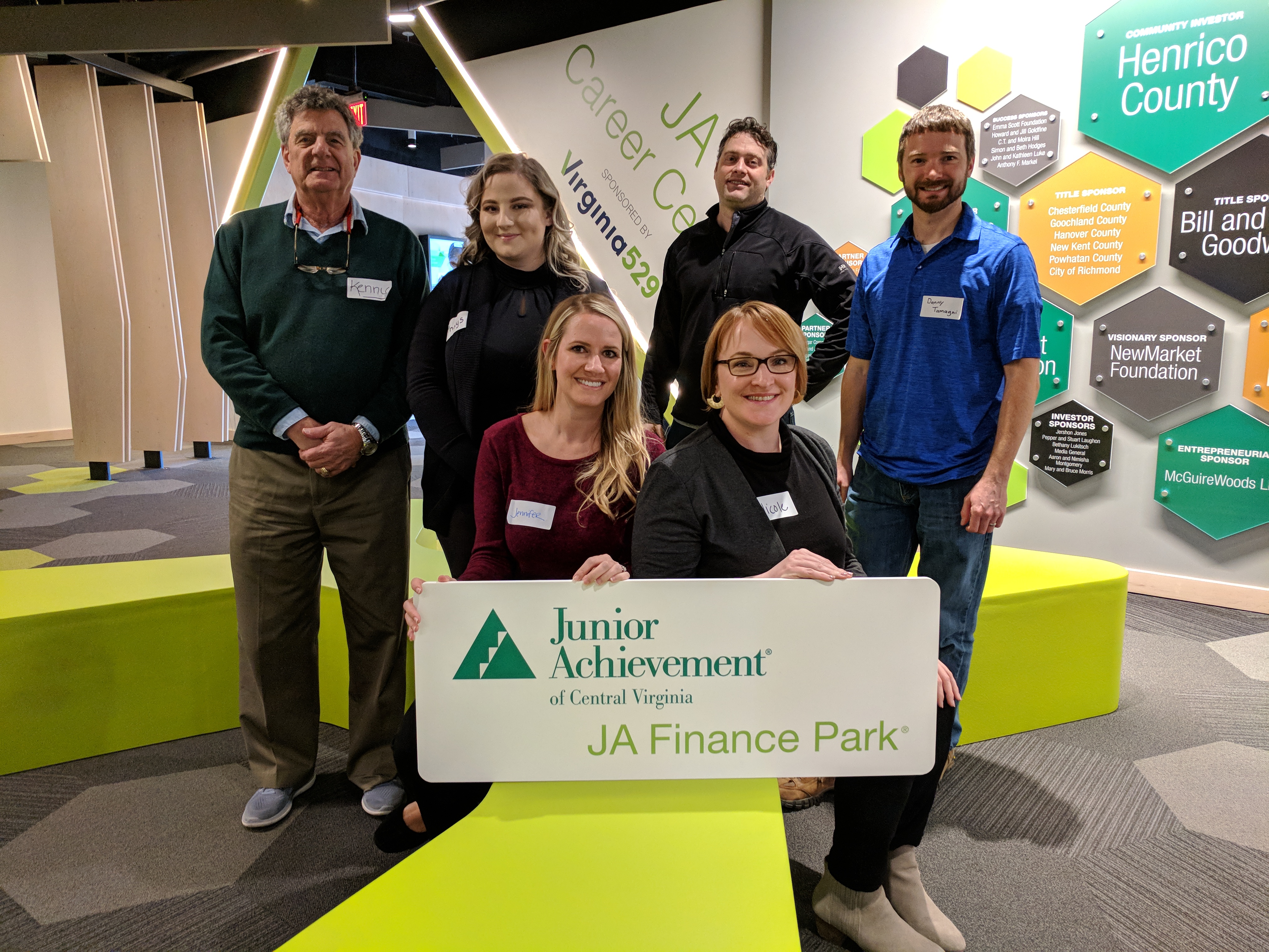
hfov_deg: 67.3
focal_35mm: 26
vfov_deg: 53.1
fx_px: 953
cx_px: 634
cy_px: 476
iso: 439
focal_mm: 4.67
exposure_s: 1/40
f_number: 2
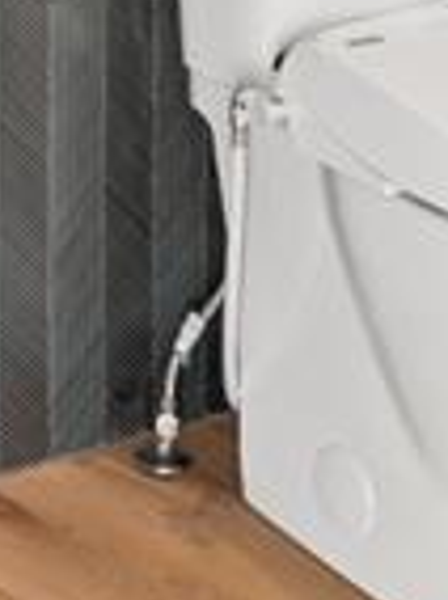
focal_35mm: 104
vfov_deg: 16.1
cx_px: -156
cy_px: -477
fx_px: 1800
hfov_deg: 13.6
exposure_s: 1.6
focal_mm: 15
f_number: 11
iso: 100
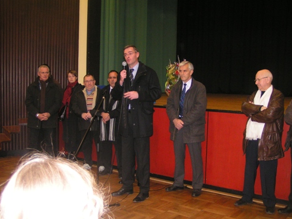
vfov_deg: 36.0
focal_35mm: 40
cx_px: 147
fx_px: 338
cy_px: 104
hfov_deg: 46.8
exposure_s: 1/40
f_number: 2.8
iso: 200
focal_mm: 5.8
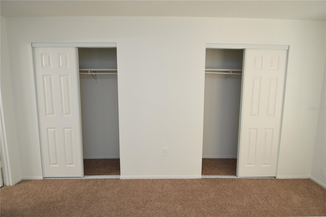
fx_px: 163
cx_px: 163
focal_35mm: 18
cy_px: 108
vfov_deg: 67.3
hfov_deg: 90.1
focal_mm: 12
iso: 800
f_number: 4
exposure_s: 1/60
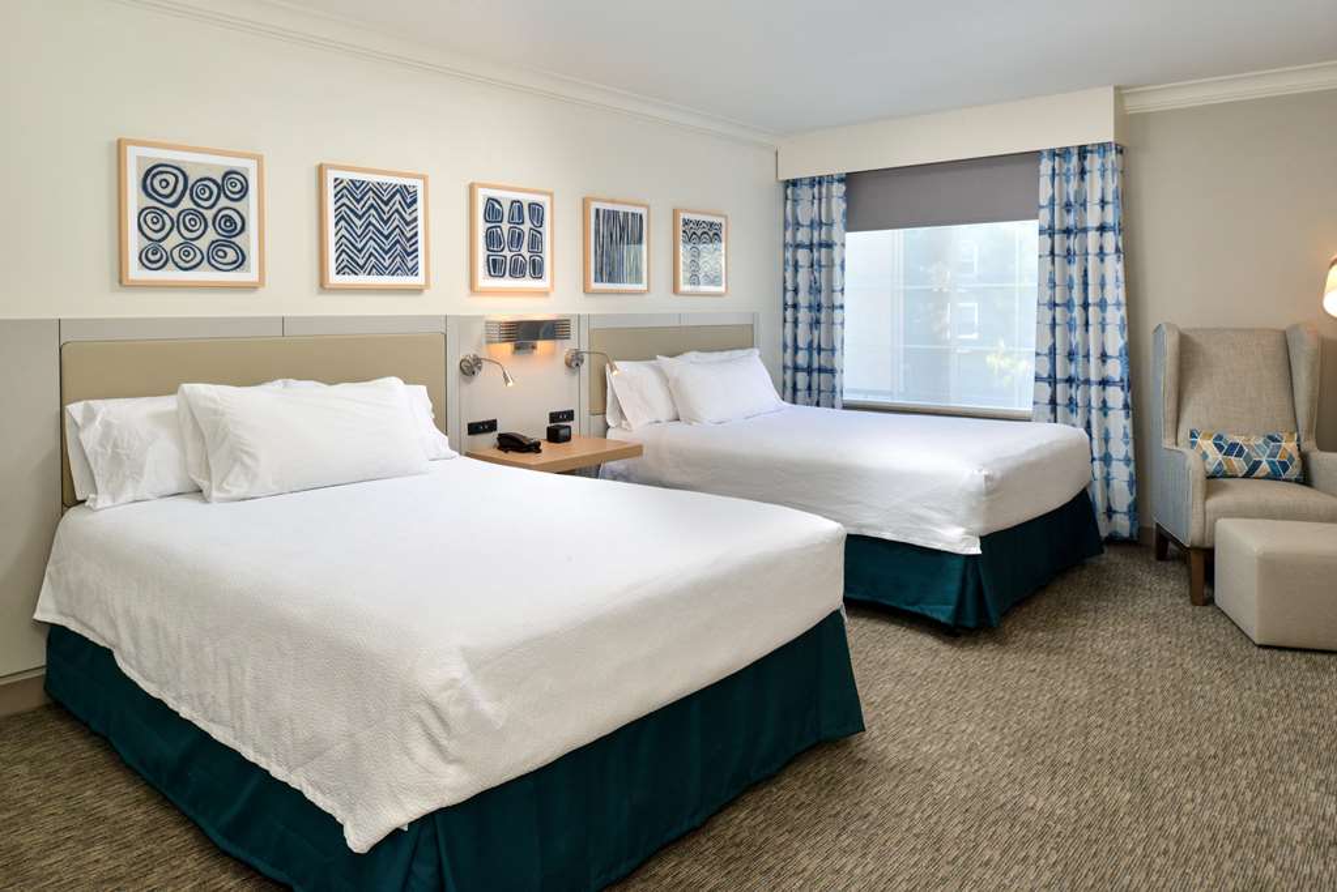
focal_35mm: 24
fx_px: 892
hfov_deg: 73.7
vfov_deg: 53.2
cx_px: 668
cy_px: 446
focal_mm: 24
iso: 640
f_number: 13
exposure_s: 1/60
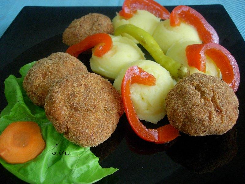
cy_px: 92
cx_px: 122
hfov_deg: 49.0
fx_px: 269
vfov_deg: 37.7
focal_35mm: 38
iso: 188
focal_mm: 7.8
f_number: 2.8
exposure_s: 1/32
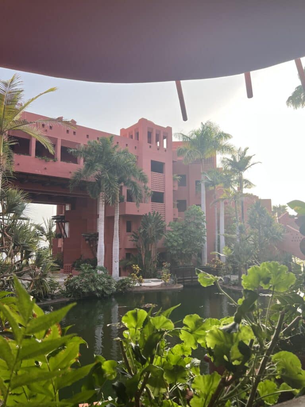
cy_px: 204
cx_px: 152
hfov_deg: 53.1
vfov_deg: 67.3
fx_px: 305
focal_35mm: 26
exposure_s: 1/894
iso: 50
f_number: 1.5
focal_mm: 5.7
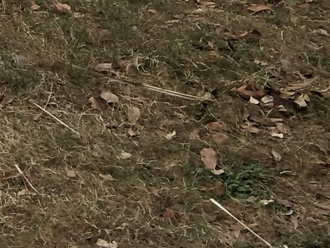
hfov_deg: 10.8
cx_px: -367
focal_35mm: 164
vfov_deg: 8.5
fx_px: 1564
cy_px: -282
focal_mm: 3.69
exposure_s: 1/521
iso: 50
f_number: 2.2
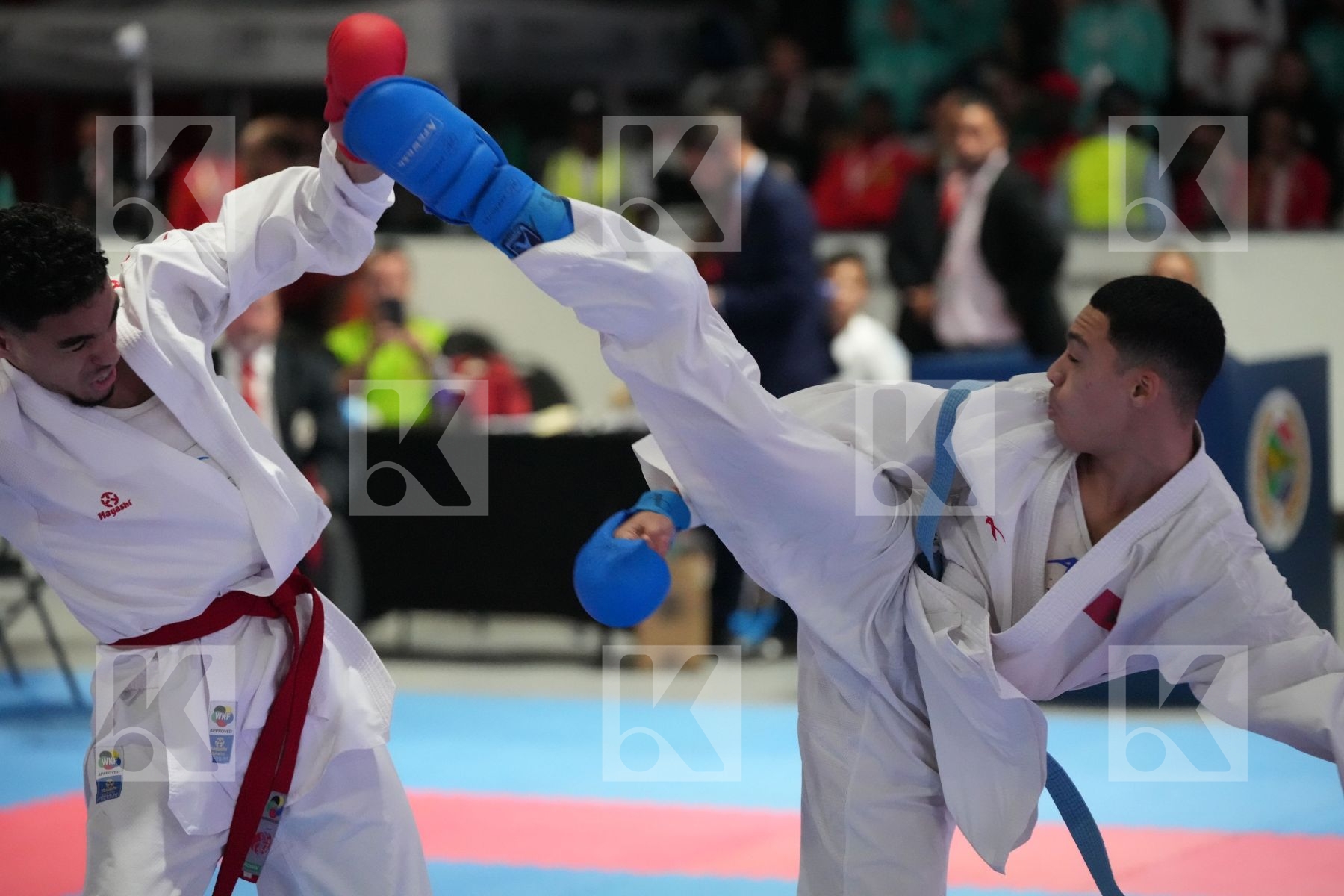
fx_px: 4965
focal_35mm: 133
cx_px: 672
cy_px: 448
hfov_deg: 15.4
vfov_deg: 10.3
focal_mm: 133
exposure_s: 1/800
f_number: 2.8
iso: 12800
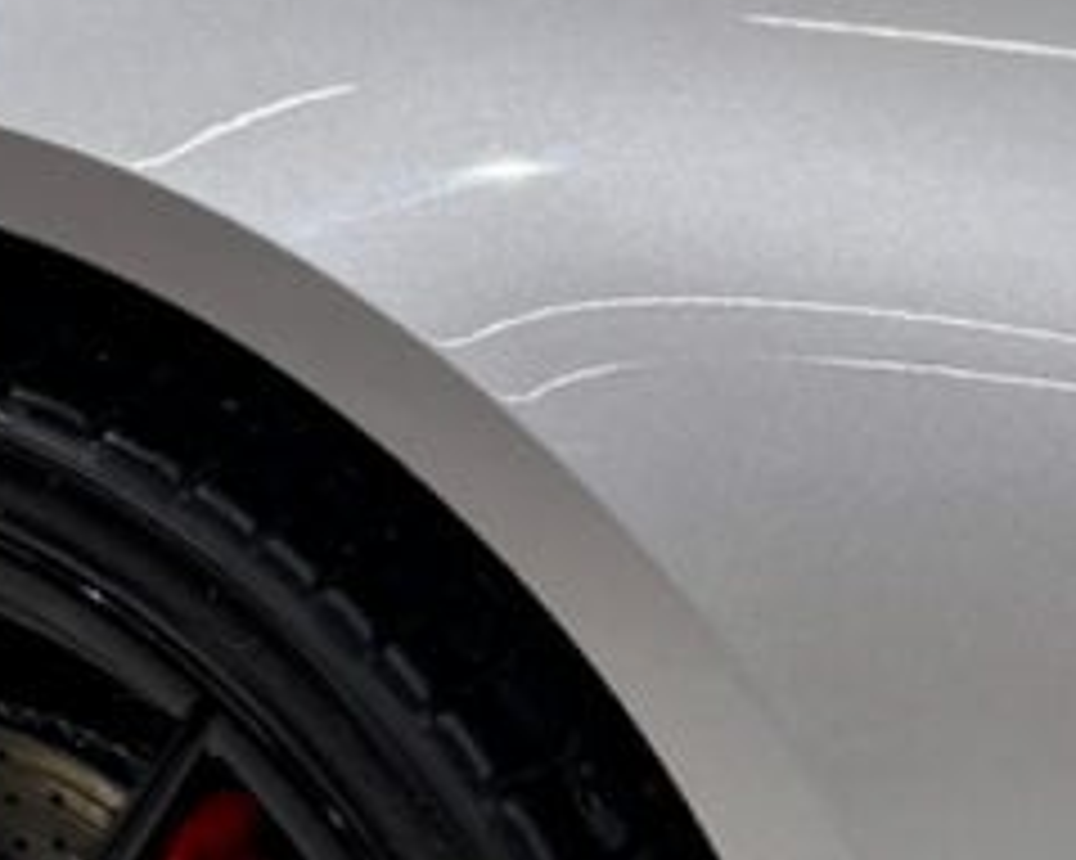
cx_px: -293
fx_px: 3311
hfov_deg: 17.4
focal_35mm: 104
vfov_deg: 14.8
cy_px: 444
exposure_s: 1/100
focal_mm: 6.76
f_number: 1.78
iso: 160
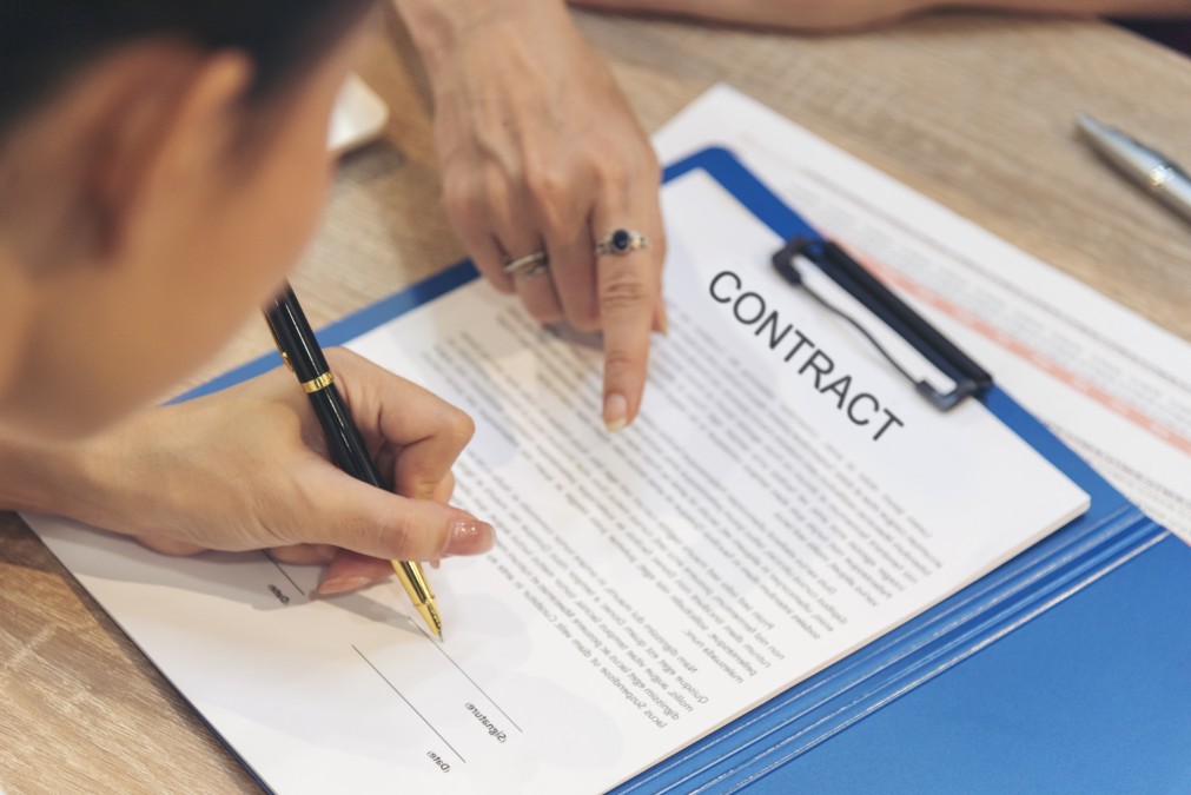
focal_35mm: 120
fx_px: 3972
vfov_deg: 11.4
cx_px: 596
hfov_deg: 17.1
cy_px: 398
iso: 800
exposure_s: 1/250
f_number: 4
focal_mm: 120
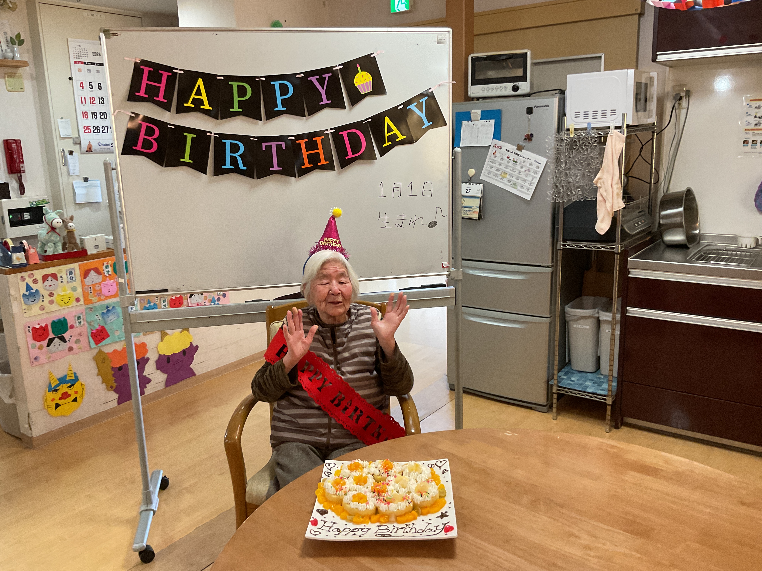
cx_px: 381
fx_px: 638
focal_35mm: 29
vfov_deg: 48.2
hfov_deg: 61.7
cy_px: 286
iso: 160
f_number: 1.8
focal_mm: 3
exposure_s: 1/50
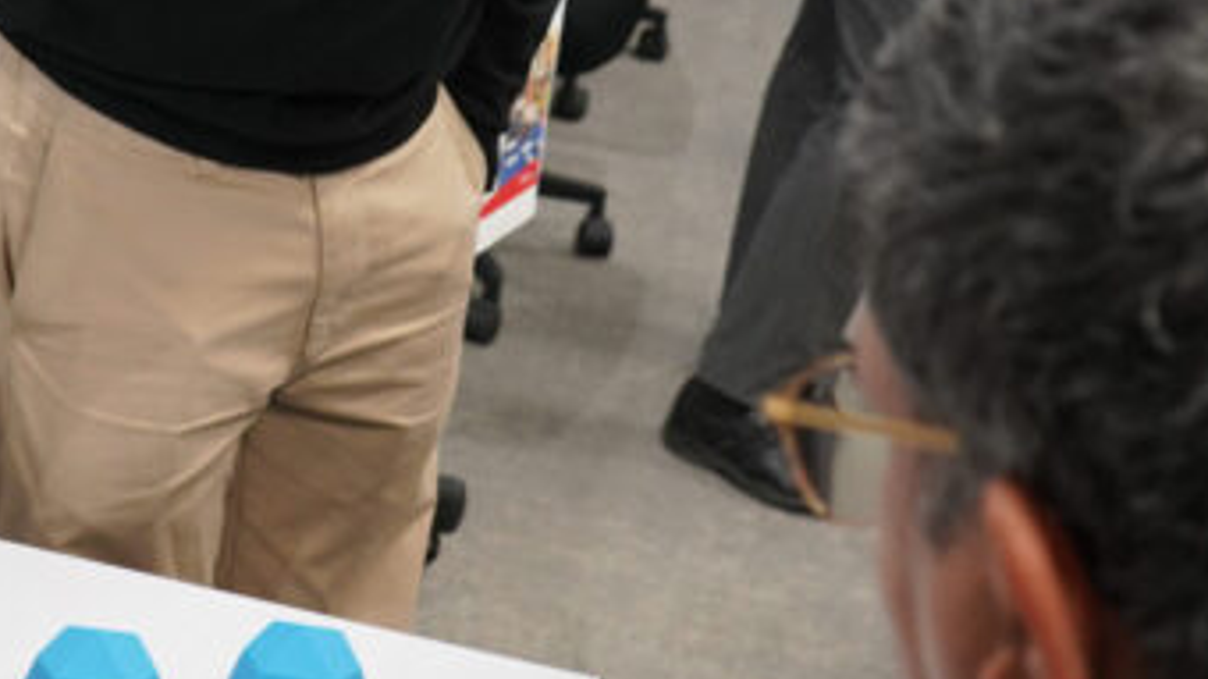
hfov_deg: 21.1
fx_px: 3234
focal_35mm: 101
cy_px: 91
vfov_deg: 11.9
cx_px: 409
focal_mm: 32
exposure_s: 1/160
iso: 1600
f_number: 4
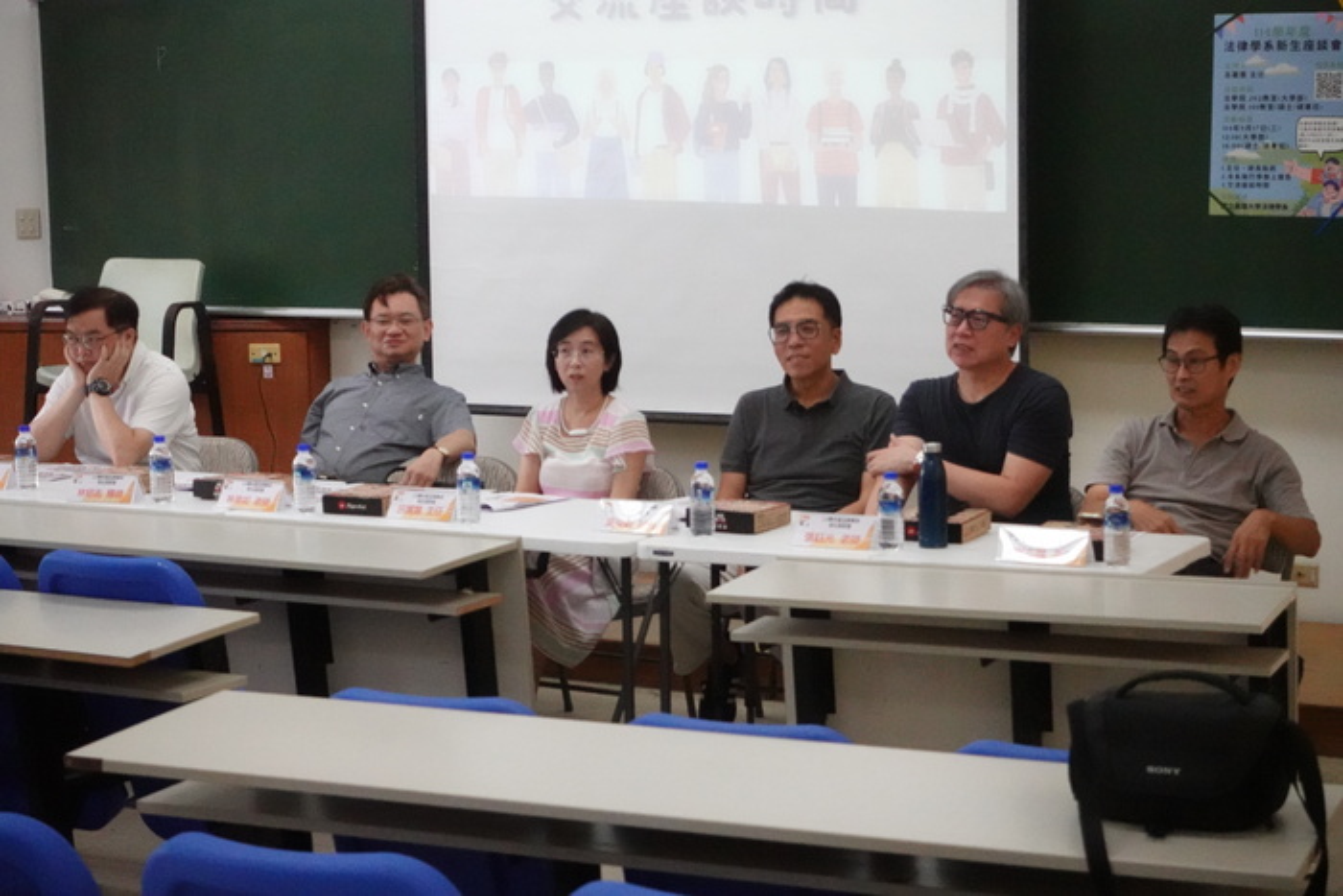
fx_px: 2537
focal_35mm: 68
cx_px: 672
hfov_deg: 29.6
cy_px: 448
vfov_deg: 20.0
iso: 5000
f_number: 4
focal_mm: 25.19
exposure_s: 1/125
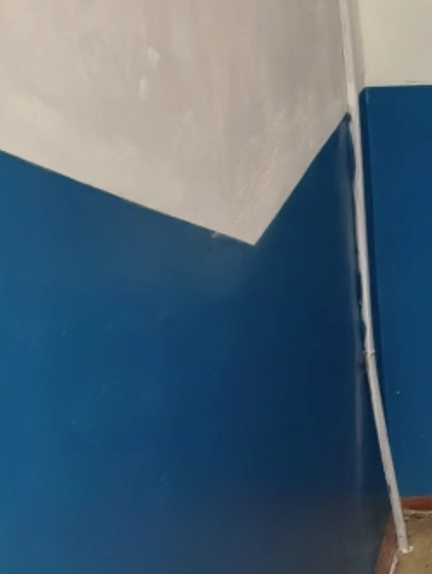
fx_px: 1461
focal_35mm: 88
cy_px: 245
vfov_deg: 22.2
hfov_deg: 15.5
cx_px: 649
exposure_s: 1/25
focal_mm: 5.52
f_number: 1.9
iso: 640
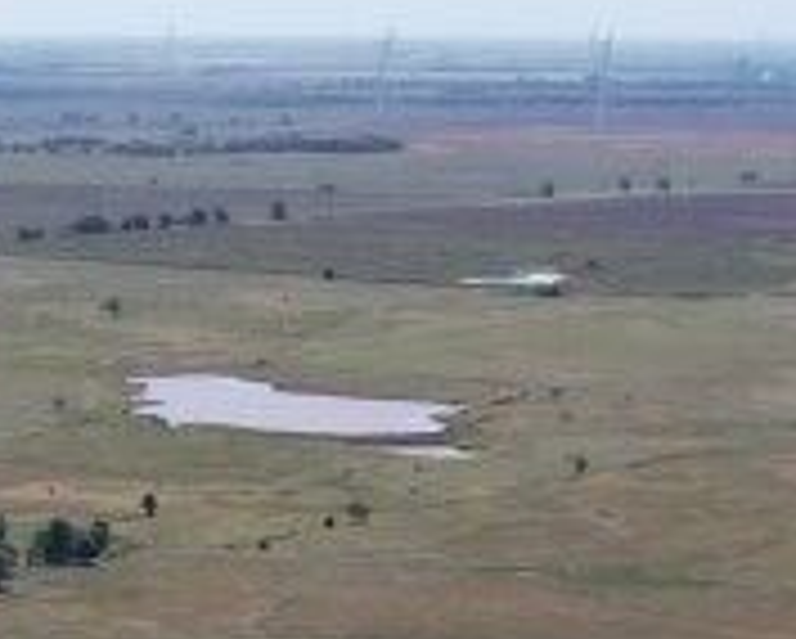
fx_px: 4127
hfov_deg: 9.9
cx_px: -1003
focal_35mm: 175
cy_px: 994
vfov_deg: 8.6
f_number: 2.8
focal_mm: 8.38
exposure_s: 1/3000
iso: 140
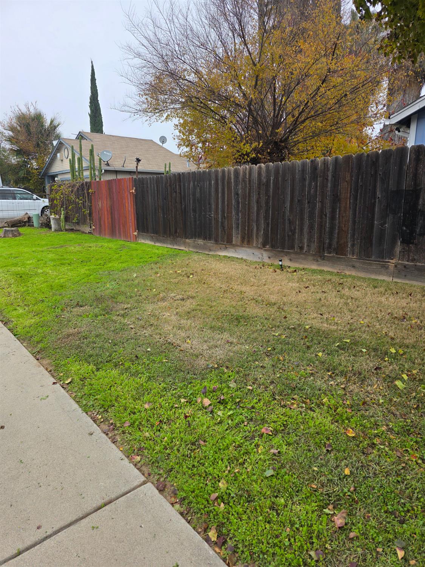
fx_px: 377
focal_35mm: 23
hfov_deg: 58.9
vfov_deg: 73.9
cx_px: 212
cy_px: 284
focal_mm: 6.3
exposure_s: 1/359
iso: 32
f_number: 1.7
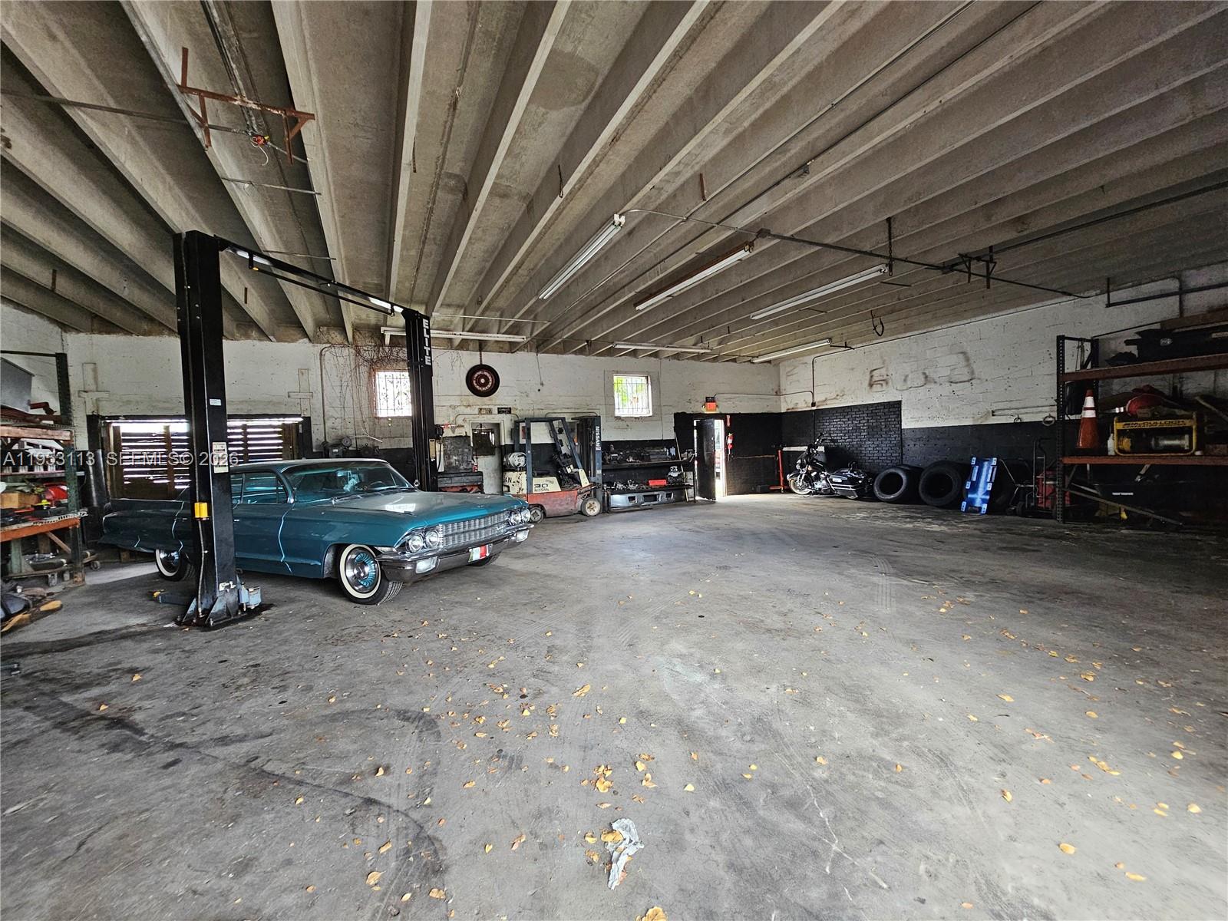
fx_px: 461
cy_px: 460
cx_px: 614
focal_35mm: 13
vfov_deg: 89.9
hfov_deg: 106.2
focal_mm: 2.2
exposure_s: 1/60
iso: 320
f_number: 2.2
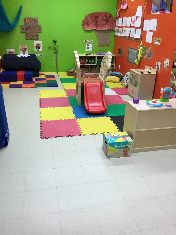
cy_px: 118
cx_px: 88
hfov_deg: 45.4
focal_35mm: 31
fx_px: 210
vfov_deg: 58.4
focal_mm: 3.3
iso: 50
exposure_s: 1/30
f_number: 2.4
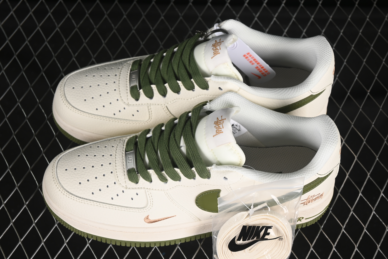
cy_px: 130
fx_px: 808
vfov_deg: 18.2
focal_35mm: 75
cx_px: 194
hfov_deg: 27.0
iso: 160
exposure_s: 1/80
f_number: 7.1
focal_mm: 50
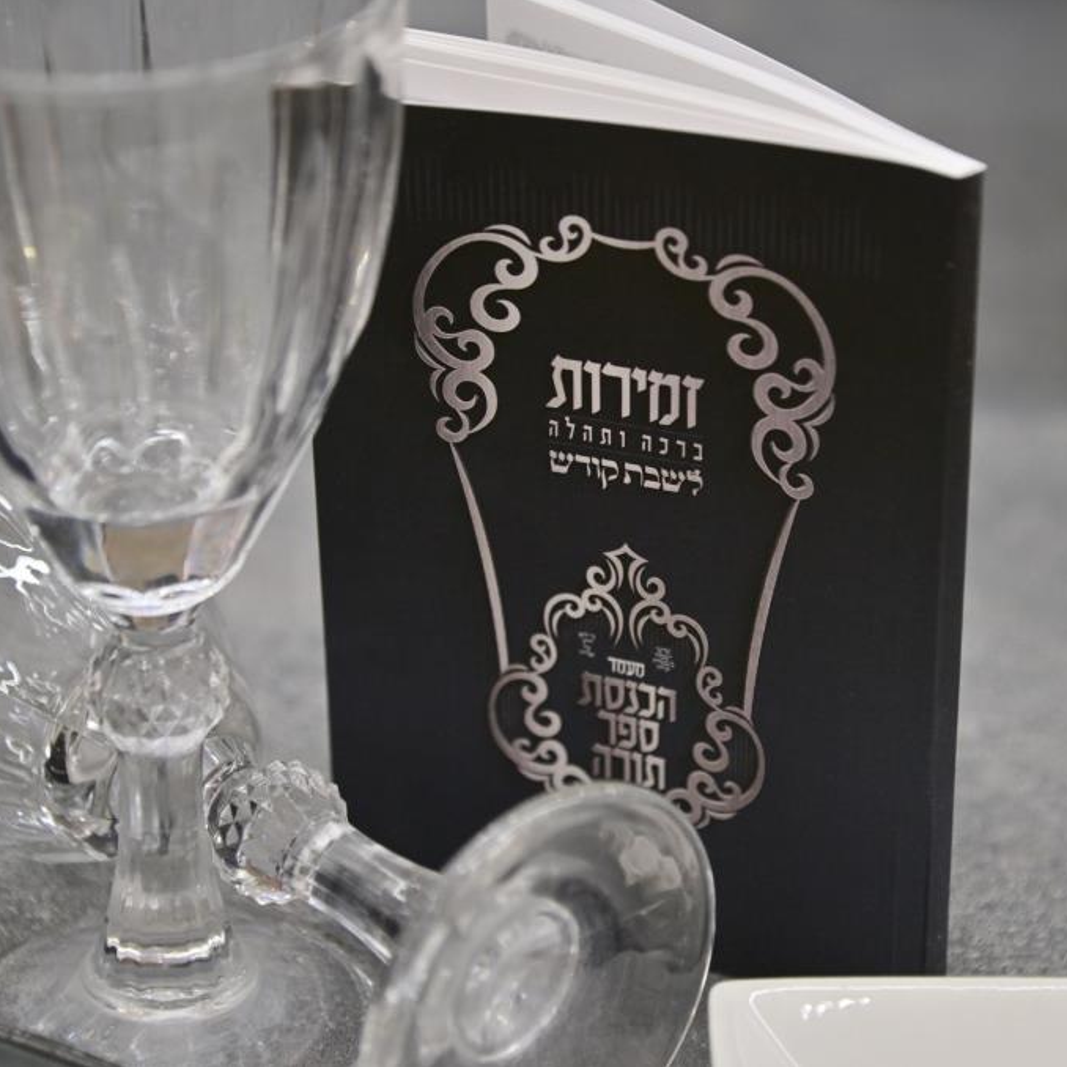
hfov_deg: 11.3
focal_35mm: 154
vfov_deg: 11.3
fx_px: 5370
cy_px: 531
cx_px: 623
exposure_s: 1/160
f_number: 4.5
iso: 400
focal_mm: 120
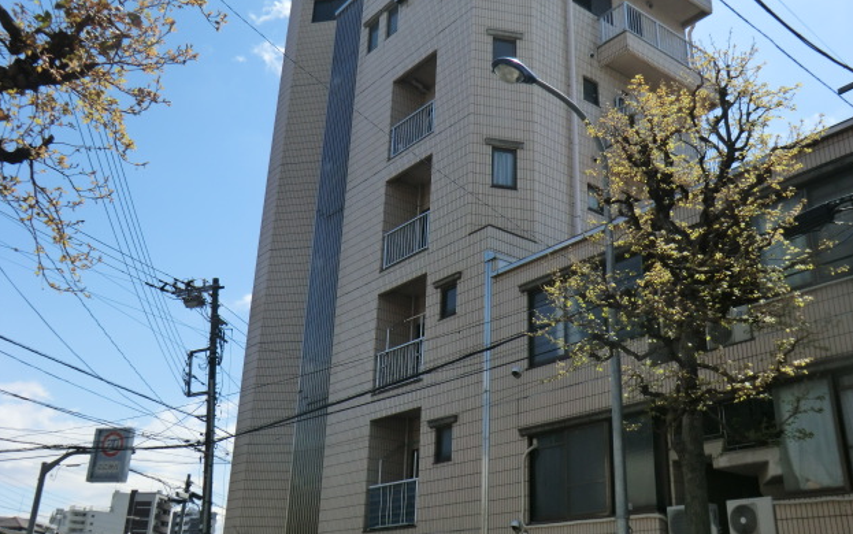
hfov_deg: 52.7
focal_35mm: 37
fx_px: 861
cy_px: 209
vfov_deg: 34.3
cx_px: 435
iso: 80
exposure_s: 1/1000
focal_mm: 6.1
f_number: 3.6
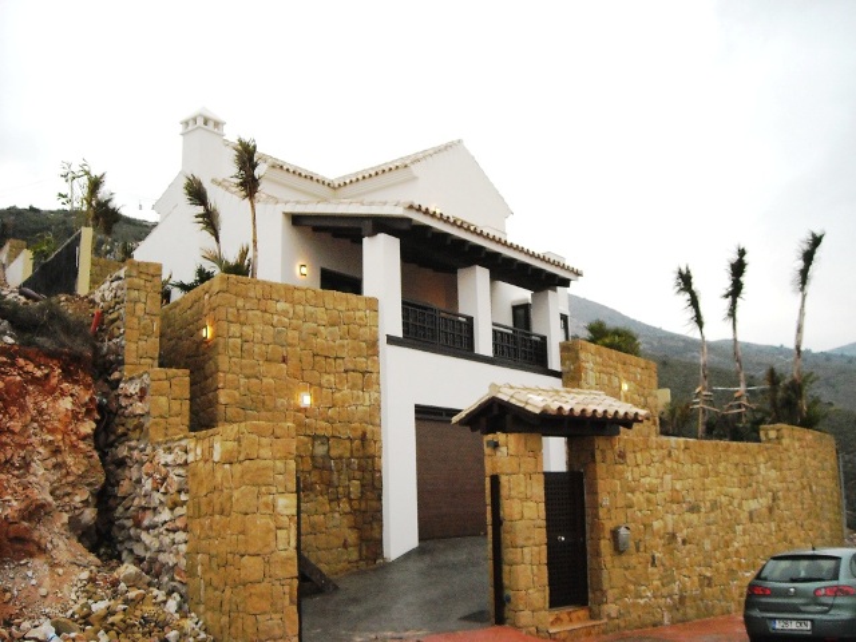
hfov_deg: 52.6
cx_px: 428
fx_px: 865
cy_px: 321
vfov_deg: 40.7
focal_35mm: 35
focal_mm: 5.7
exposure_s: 1/184
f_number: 2.8
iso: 227
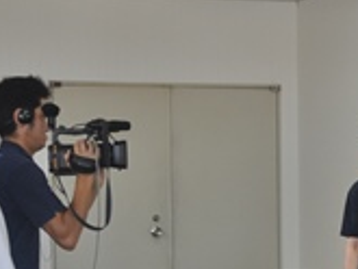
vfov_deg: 13.0
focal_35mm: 113
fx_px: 1173
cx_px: 286
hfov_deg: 17.2
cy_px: 245
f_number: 7.1
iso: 800
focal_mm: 29
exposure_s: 1/160
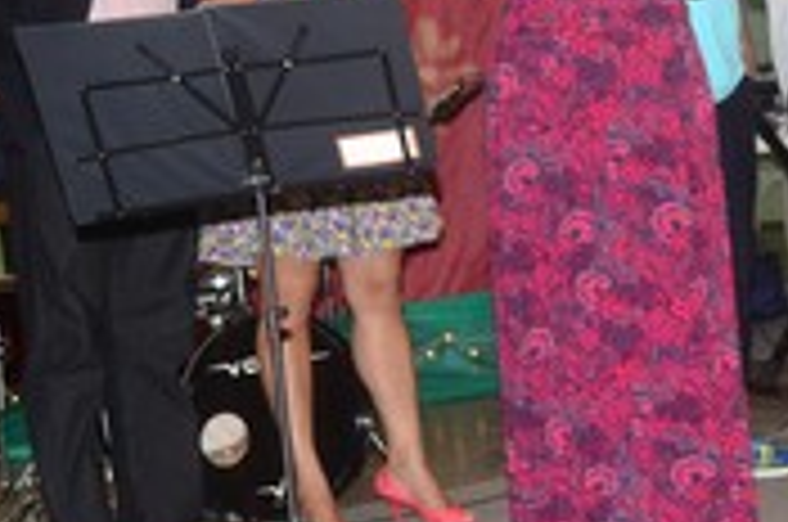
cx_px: 765
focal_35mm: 135
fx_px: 2956
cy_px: 176
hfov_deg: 15.0
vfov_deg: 10.1
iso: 800
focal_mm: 35
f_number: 4.2
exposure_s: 1/80
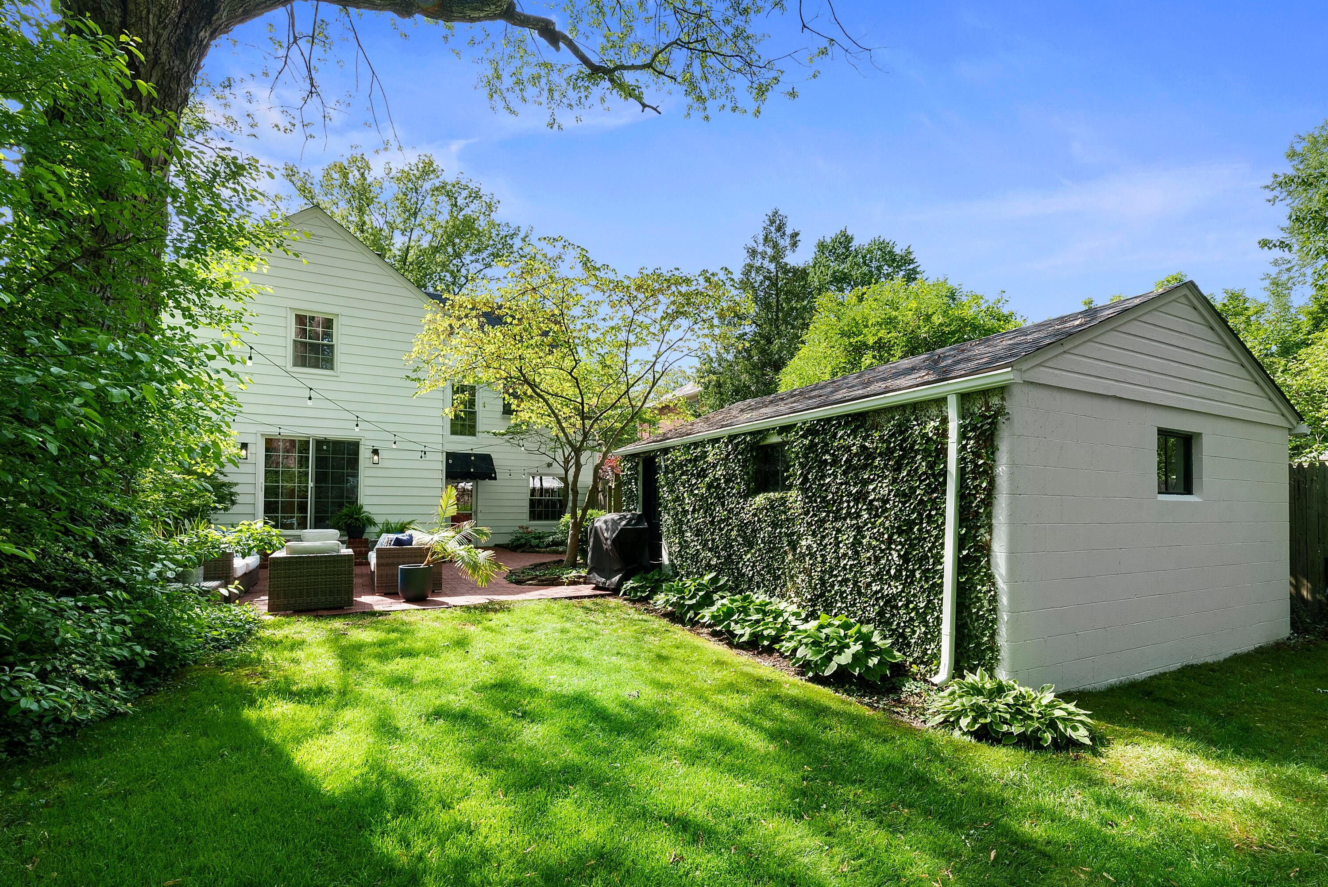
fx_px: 554
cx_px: 664
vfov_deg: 77.4
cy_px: 444
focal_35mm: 15
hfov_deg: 100.4
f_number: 18
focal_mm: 15
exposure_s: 1/60
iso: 640
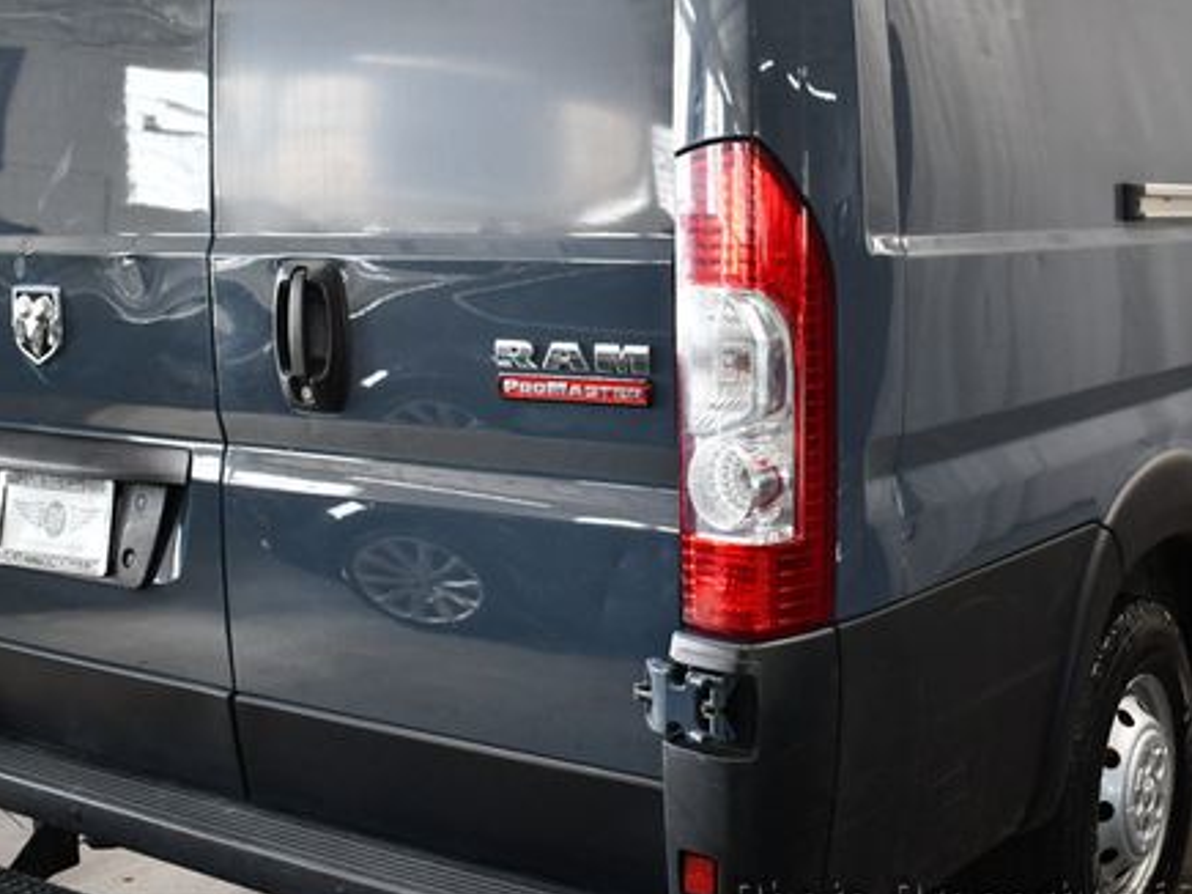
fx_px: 1756
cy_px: 365
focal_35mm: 51
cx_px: 696
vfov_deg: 28.5
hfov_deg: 37.4
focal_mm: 18
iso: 900
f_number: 3.5
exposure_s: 1/125
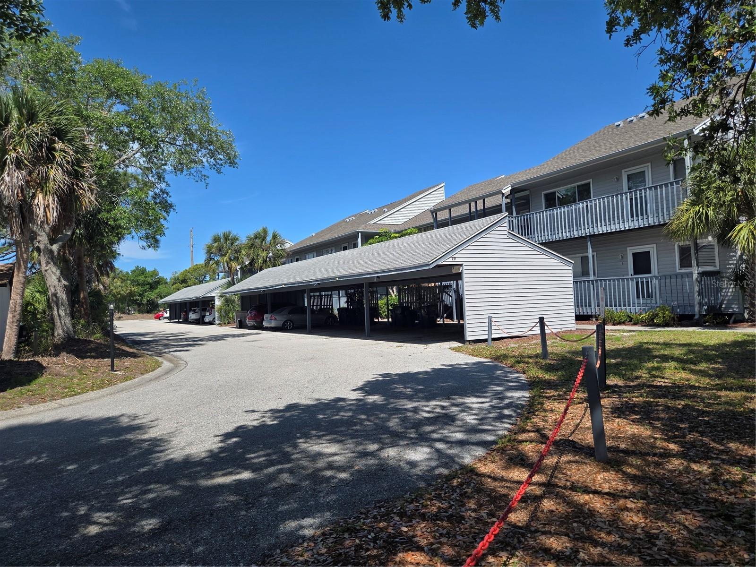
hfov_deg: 73.9
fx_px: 502
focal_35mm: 23
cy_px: 284
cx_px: 378
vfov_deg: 58.9
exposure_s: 1/2921
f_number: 1.8
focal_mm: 5.4
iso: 40
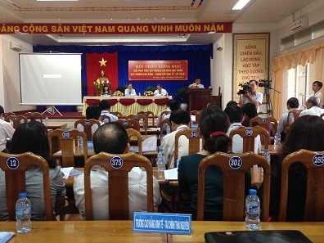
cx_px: 153
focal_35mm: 35
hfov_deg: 52.6
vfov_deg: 40.7
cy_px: 122
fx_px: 328
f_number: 2.4
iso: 100
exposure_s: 1/20
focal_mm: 4.12
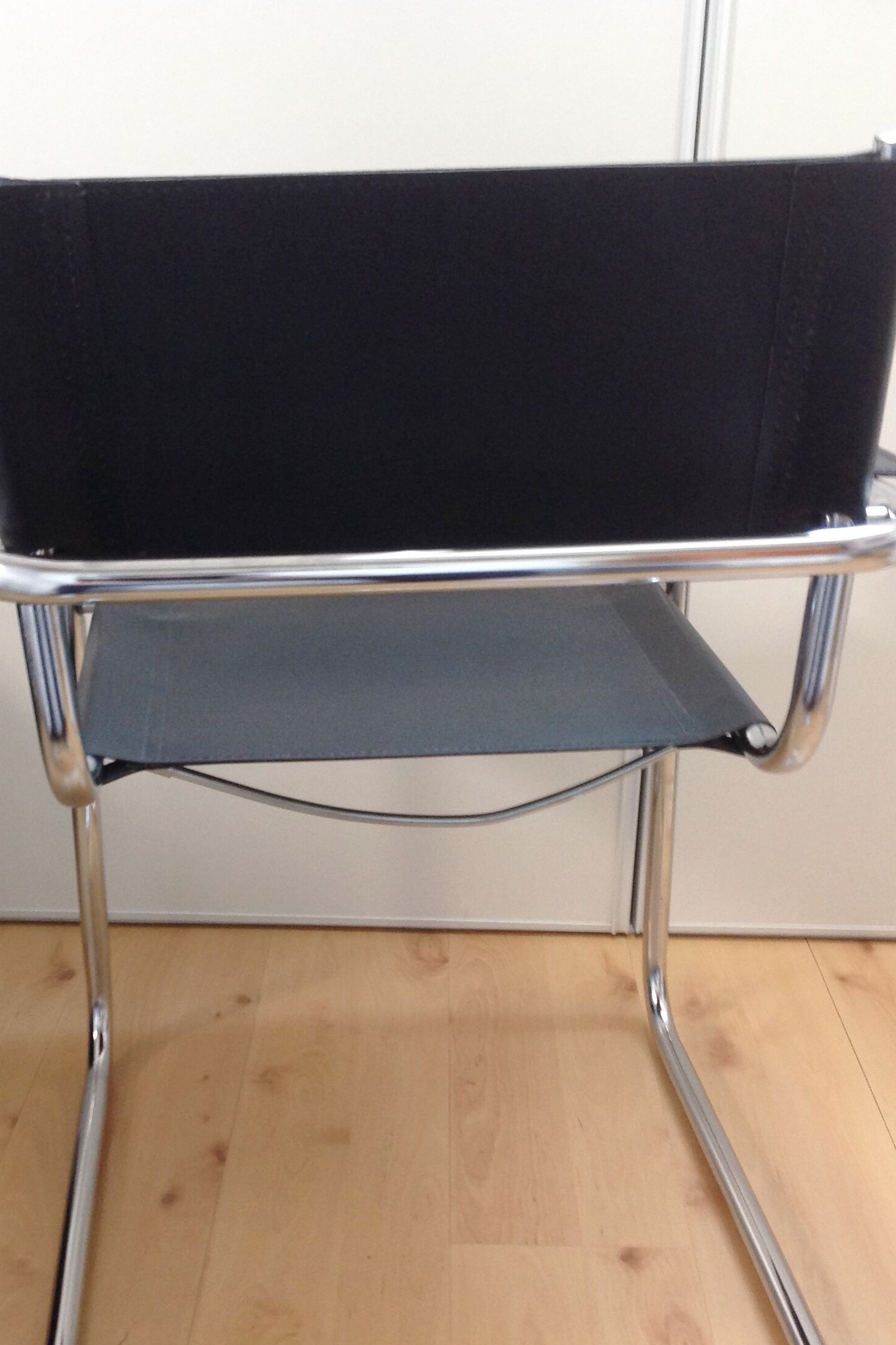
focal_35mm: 43
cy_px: 786
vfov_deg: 45.3
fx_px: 1605
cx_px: 410
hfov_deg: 31.2
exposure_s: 1/15
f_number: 2.4
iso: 125
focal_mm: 4.28
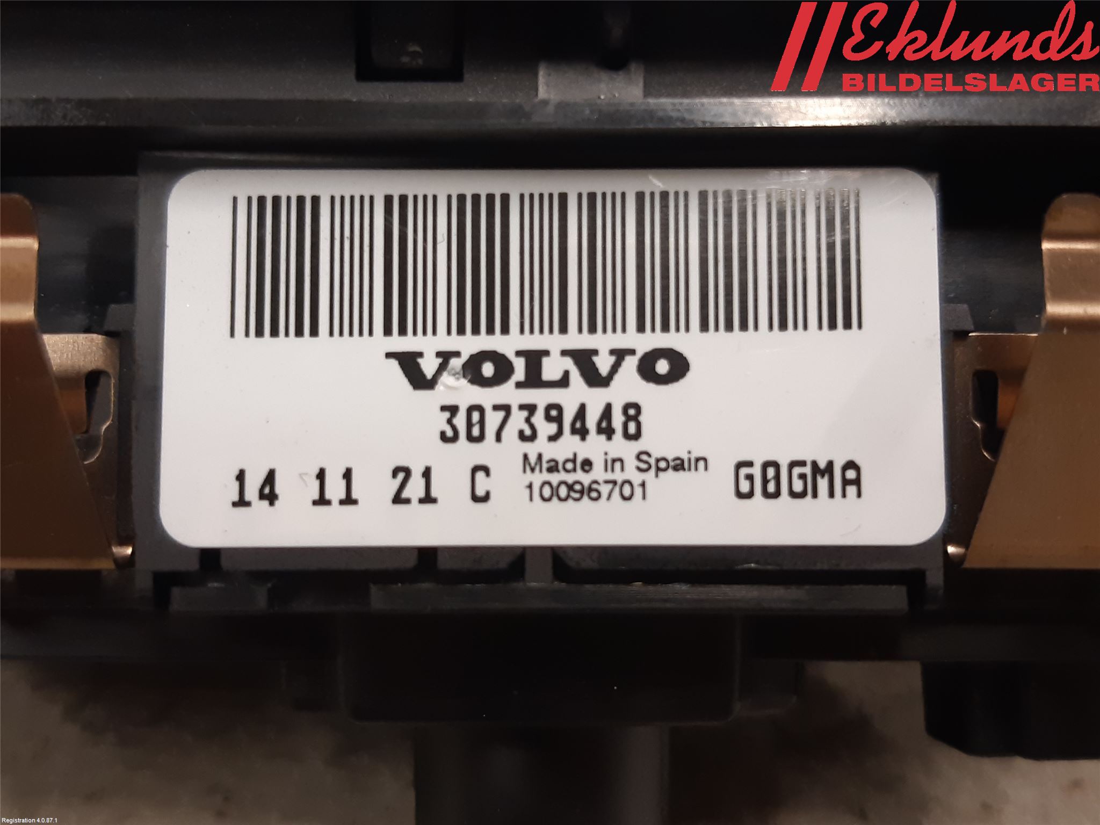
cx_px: 550
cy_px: 412
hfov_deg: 67.3
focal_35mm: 26
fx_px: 826
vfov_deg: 53.1
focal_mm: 3.93
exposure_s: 1/50
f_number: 1.7
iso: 125
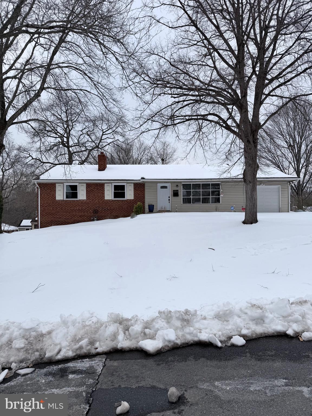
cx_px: 156
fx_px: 288
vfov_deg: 71.6
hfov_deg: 56.8
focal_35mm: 24
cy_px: 208
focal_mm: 6.76
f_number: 1.78
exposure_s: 1/4673
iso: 80
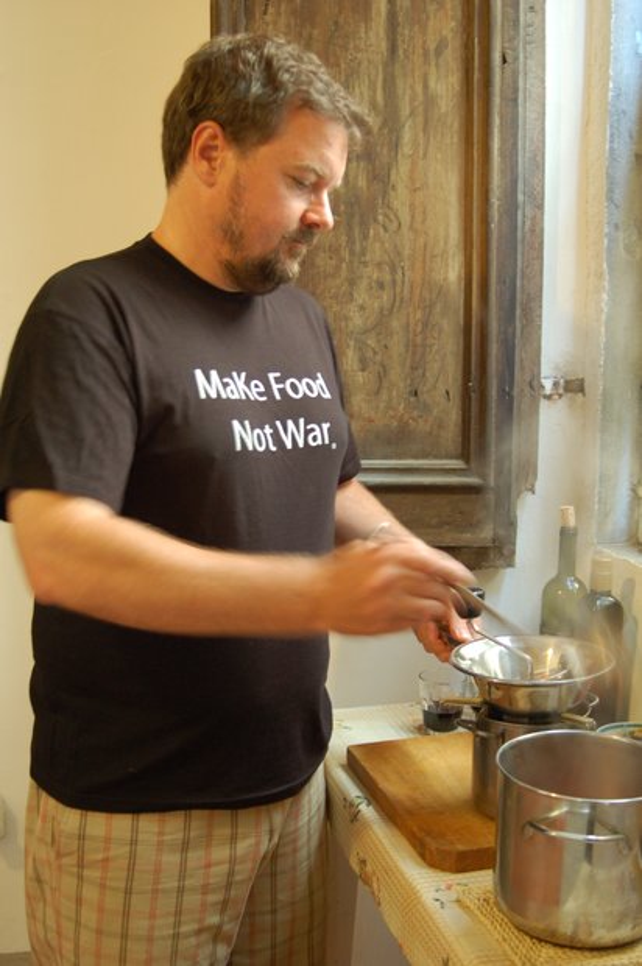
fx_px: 1126
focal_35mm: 42
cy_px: 483
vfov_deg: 46.4
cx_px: 321
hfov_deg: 31.8
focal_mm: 28
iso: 800
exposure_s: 1/8
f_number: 3.3
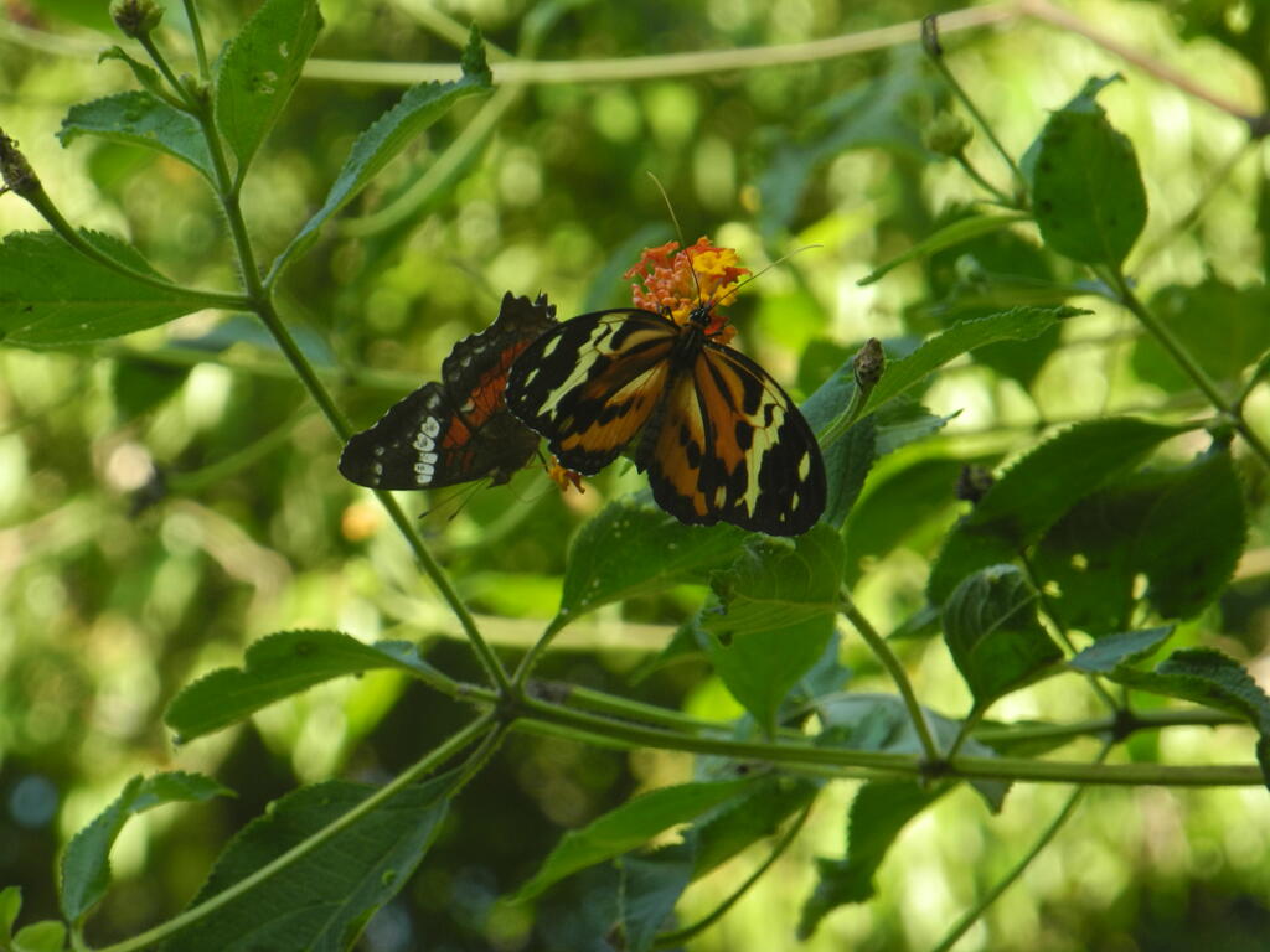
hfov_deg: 9.9
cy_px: 476
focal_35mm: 200
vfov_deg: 7.4
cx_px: 635
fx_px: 7338
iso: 200
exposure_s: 1/125
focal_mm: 42.6
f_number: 5.6
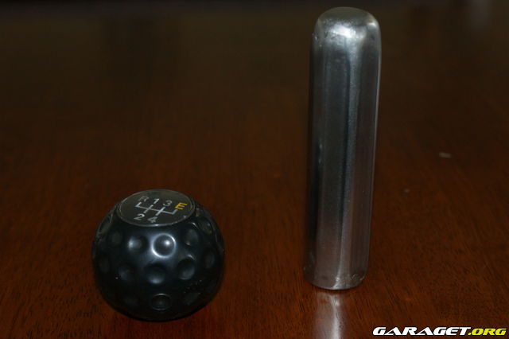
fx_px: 848
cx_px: 254
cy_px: 170
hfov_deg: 33.4
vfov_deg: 22.6
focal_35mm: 60
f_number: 5.6
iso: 400
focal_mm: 40
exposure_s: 1/60
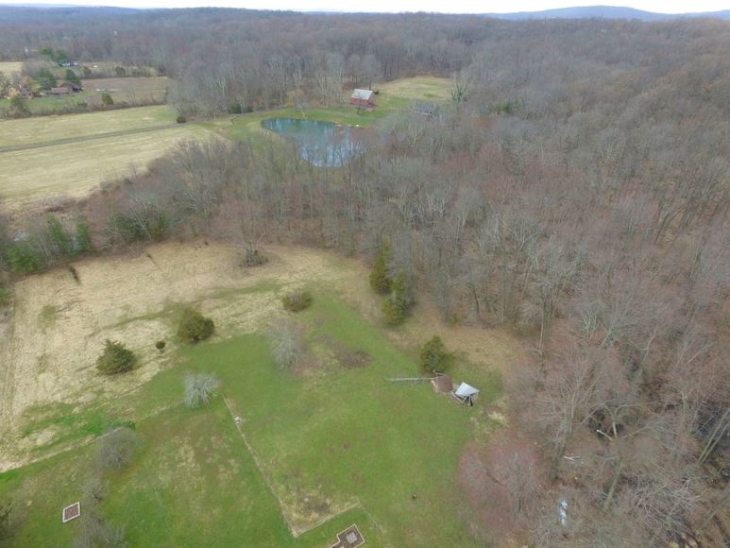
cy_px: 274
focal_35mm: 20
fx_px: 422
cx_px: 365
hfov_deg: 81.7
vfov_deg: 66.0
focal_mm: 3.61
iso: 100
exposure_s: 1/156
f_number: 2.8
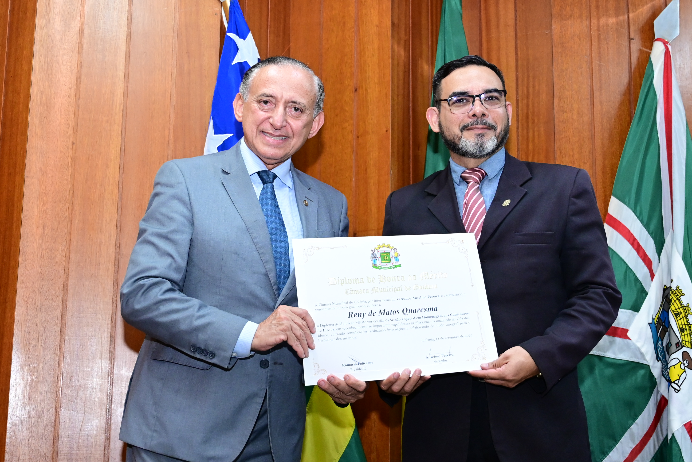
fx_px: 1039
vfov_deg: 25.1
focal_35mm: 54
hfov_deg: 36.8
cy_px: 231
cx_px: 346
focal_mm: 36
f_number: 4
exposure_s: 1/125
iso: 3200
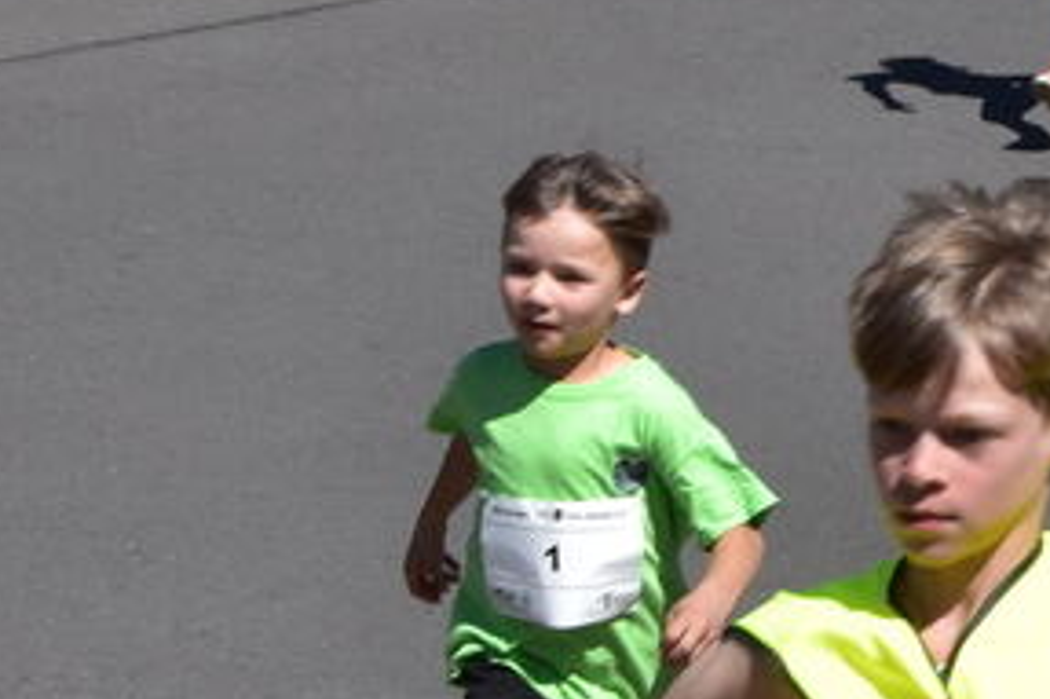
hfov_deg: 10.0
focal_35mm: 201
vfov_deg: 6.8
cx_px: 1522
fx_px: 5859
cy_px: 91
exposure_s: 1/320
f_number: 18
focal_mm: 32
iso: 400
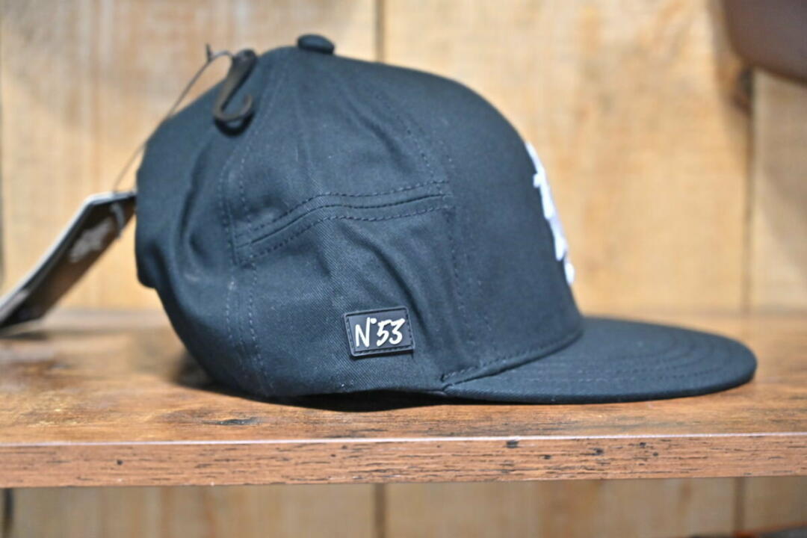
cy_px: 269
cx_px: 404
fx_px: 1569
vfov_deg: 19.5
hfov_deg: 28.8
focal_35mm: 70
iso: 5000
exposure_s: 1/80
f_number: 4
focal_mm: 70
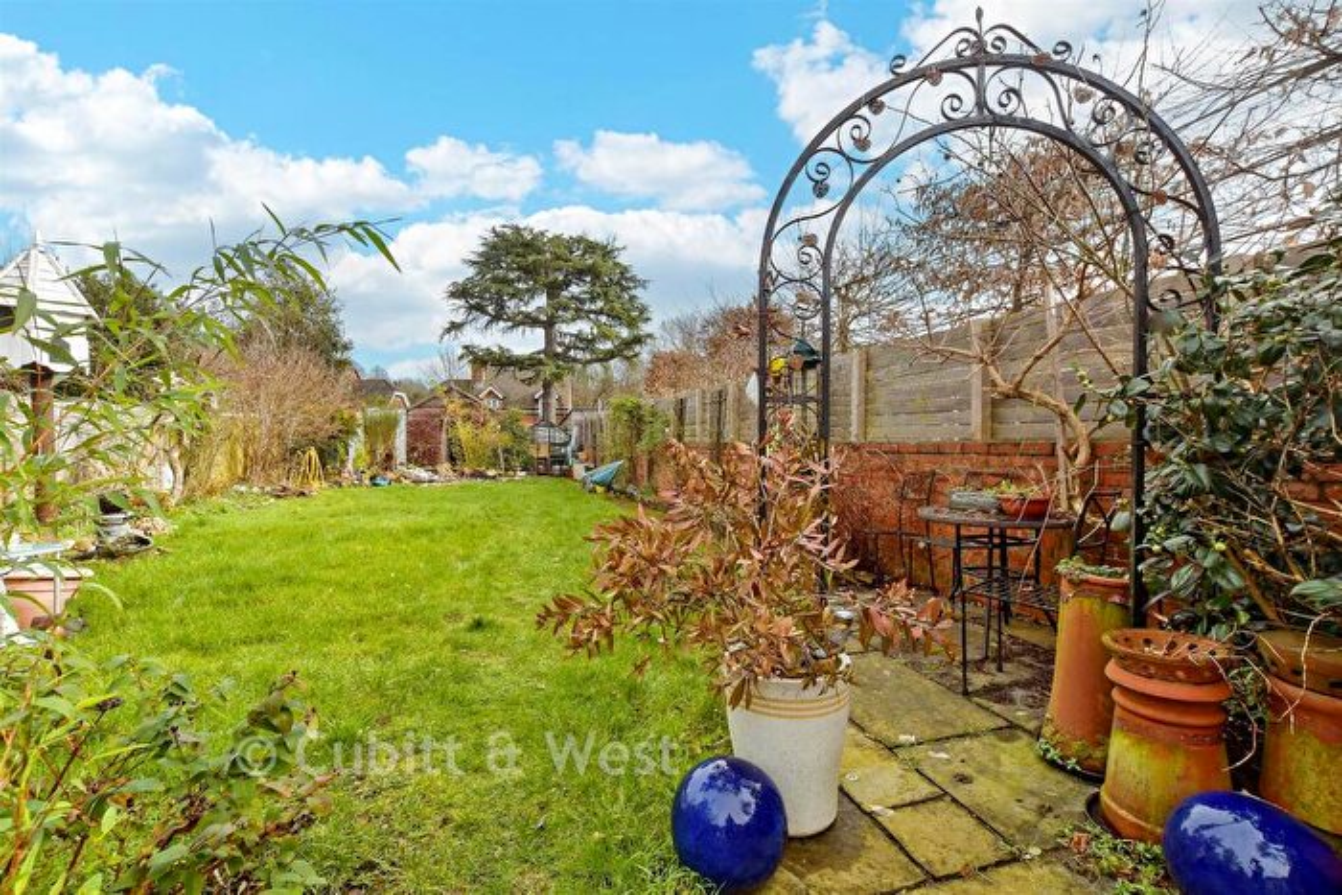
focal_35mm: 15
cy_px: 448
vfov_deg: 77.4
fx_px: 559
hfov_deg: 100.4
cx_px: 671
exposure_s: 1/320
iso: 320
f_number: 8
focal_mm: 10
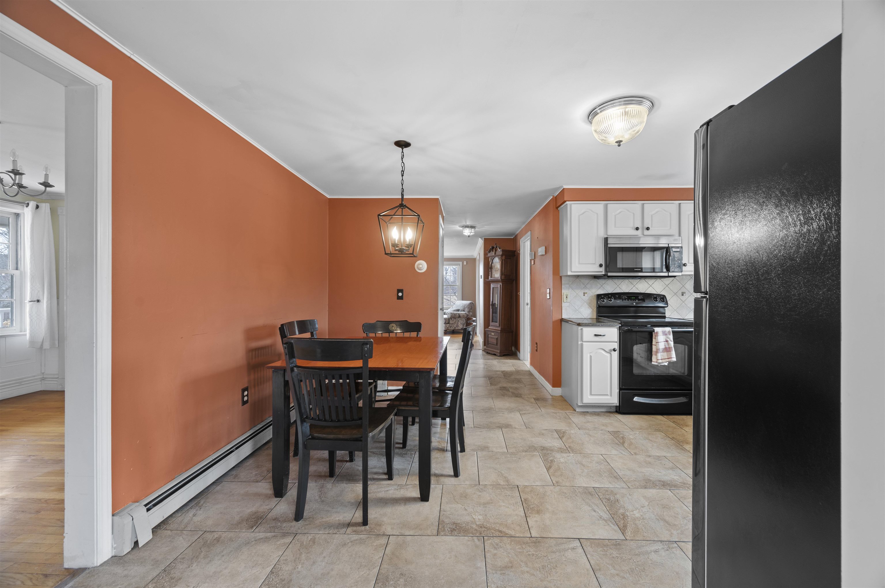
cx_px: 442
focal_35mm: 14
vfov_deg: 81.1
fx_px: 344
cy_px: 294
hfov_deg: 104.3
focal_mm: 14
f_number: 7.1
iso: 250
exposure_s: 3
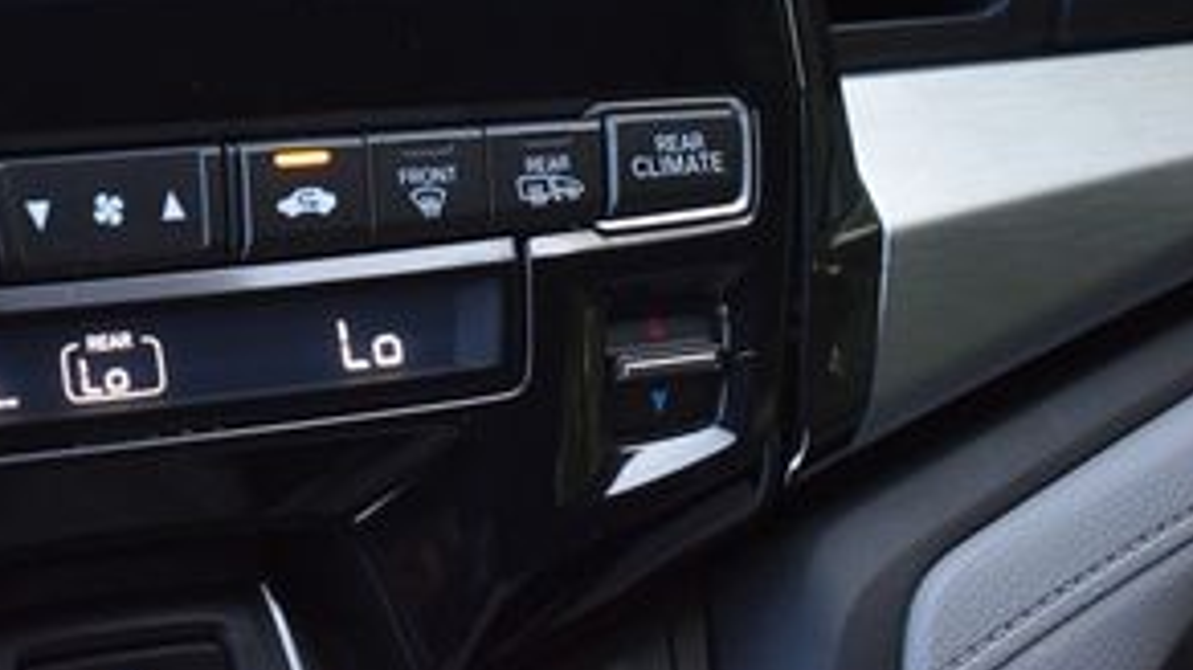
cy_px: -92
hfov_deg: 25.9
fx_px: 2503
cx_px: 94
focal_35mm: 79
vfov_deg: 14.8
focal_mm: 23
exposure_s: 1/125
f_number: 3.8
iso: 1000
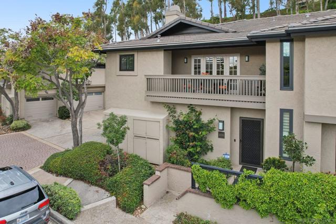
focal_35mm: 22
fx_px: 205
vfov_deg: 57.3
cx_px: 168
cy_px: 112
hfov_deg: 78.6
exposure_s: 1/320
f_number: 2.8
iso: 130
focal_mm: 8.4
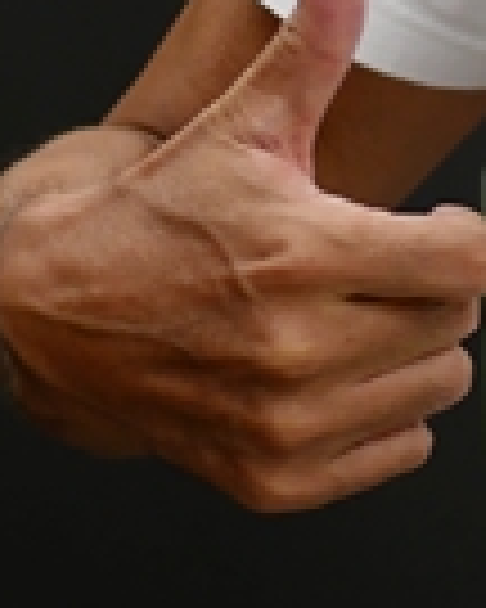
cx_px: 1292
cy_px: -290
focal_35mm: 498
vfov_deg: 3.9
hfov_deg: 3.1
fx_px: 8954
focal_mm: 43
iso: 200
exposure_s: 1/160
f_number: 1.7
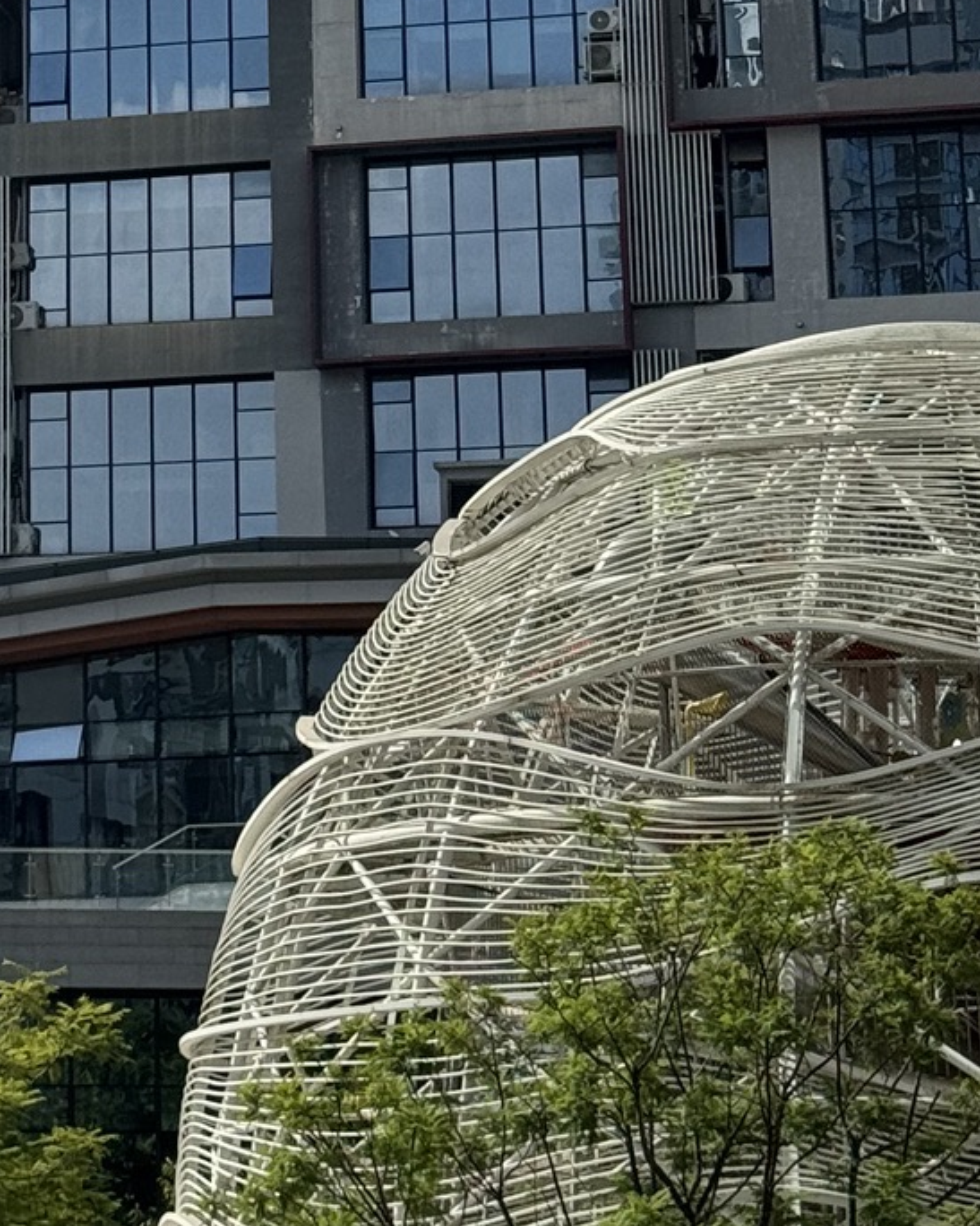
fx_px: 4968
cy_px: -215
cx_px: -177
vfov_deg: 13.7
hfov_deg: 11.1
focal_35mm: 137
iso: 64
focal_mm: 6.76
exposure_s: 1/7092
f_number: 1.78
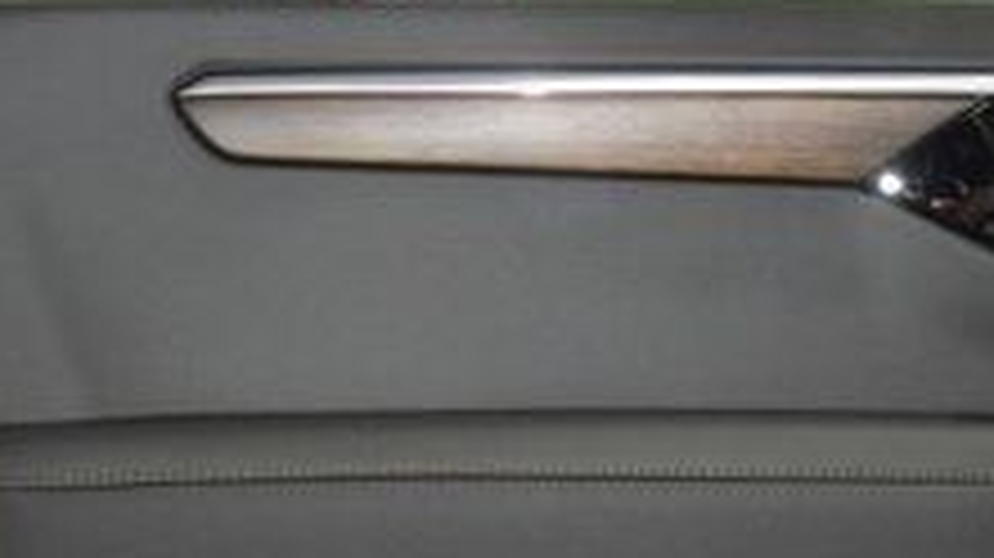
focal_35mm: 82
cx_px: 891
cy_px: 844
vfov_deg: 13.8
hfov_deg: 25.1
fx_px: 2160
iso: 2800
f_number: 3.5
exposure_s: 1/100
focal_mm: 18
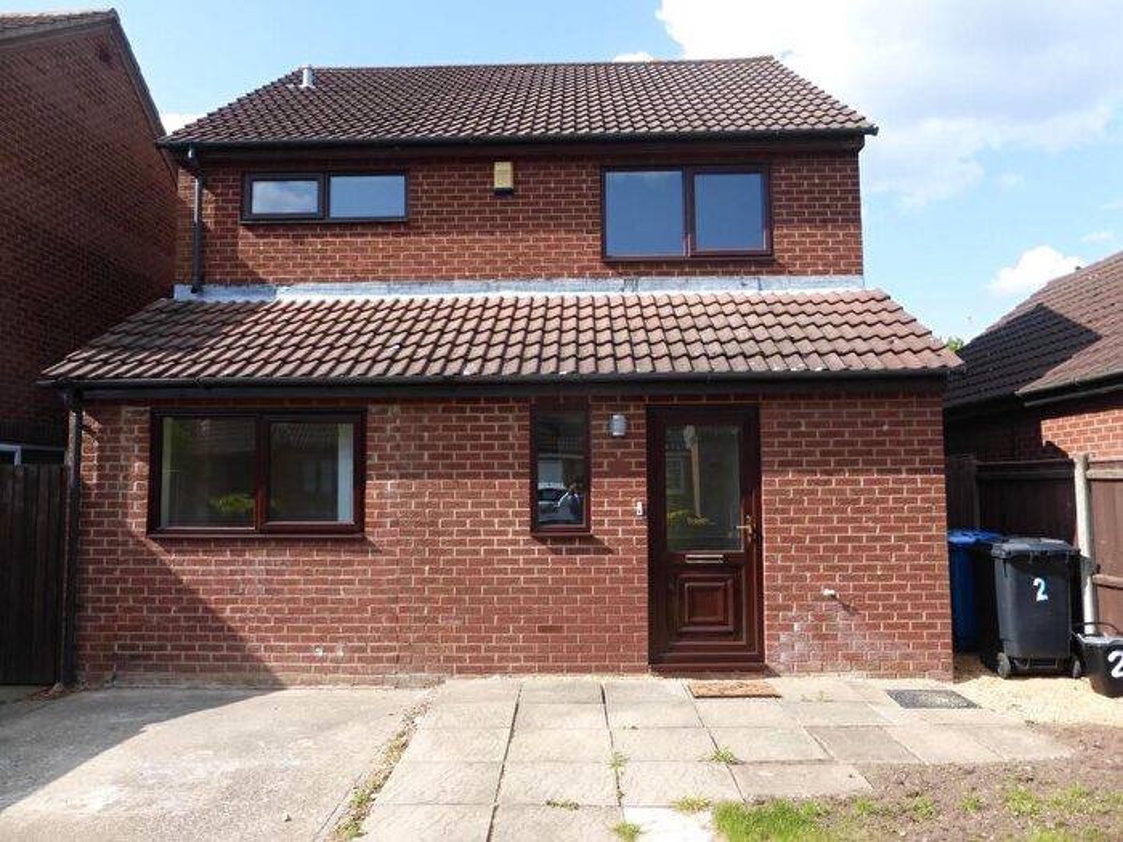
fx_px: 811
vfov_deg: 54.9
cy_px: 421
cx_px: 562
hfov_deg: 69.4
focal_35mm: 25
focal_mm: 4.3
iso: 100
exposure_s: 1/400
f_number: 4
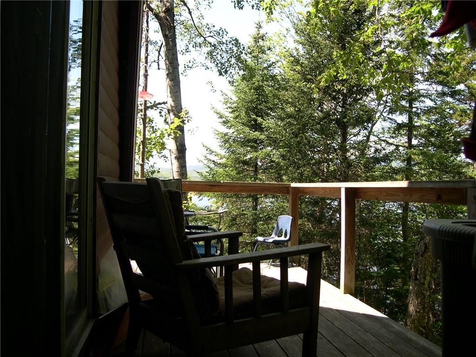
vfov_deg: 37.7
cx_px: 238
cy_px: 178
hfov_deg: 49.0
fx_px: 523
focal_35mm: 38
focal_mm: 8
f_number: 2.8
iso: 100
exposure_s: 1/246
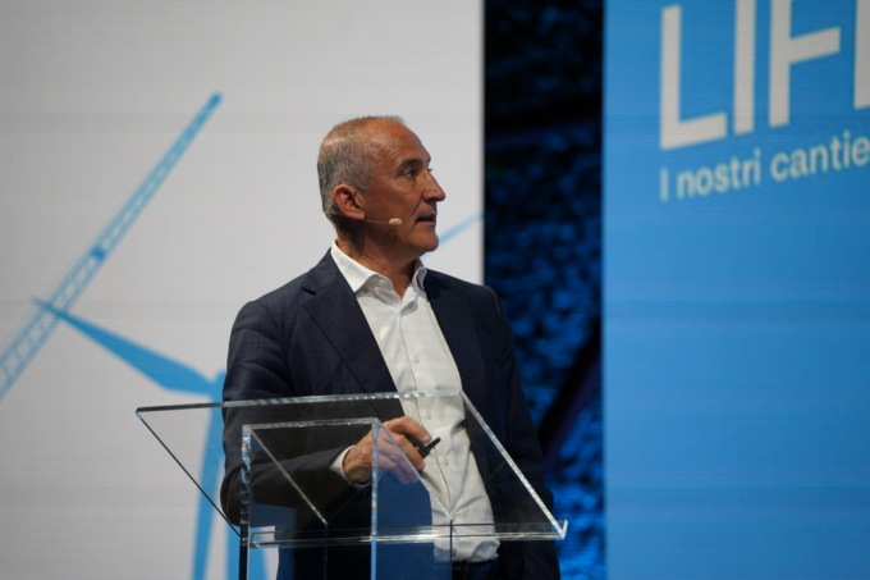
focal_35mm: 149
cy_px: 290
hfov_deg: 13.8
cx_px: 435
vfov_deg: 9.2
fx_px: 3600
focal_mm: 149
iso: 800
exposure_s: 1/500
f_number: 2.8
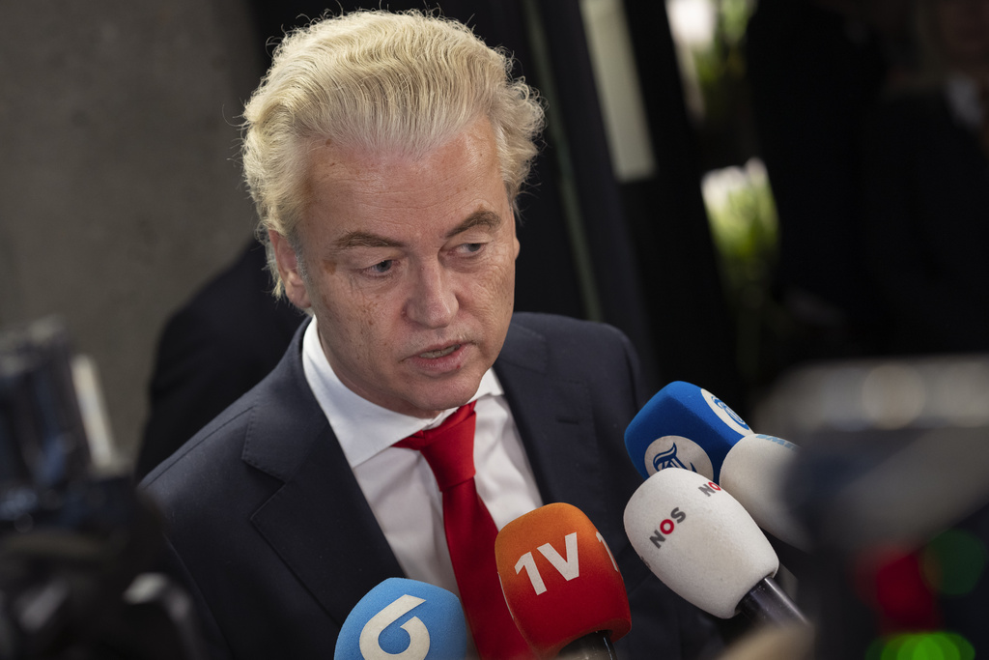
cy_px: 330
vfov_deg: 16.1
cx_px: 494
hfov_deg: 23.9
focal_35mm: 85
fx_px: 2335
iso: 1600
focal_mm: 85
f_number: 3.5
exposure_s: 1/250
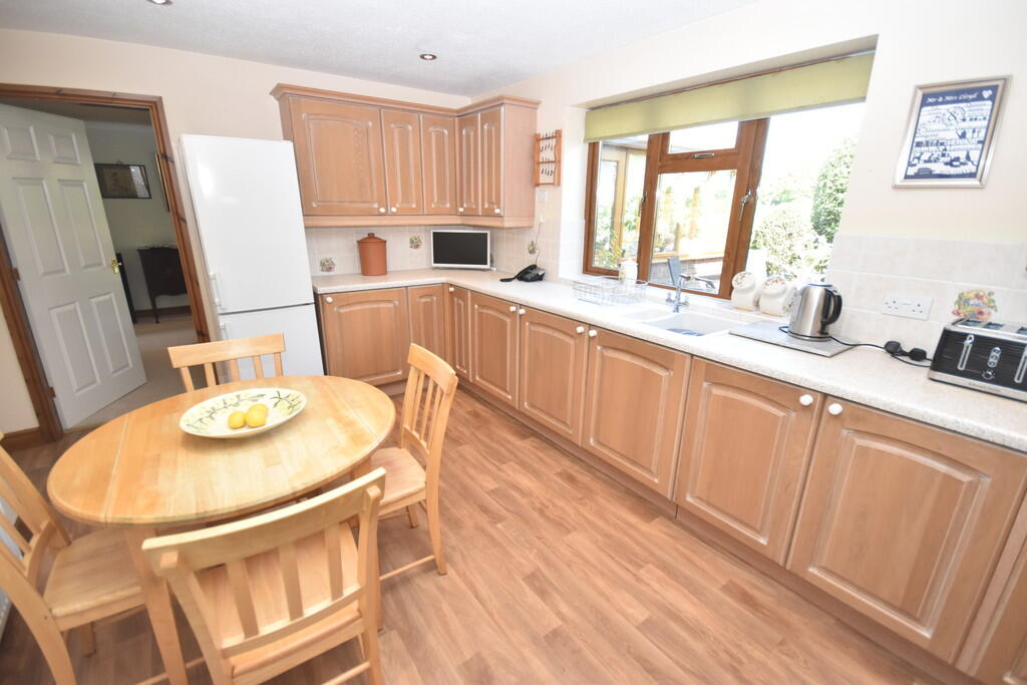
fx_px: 428
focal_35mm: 15
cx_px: 514
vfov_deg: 77.3
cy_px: 342
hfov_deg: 100.4
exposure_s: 1/160
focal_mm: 10
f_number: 4
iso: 800
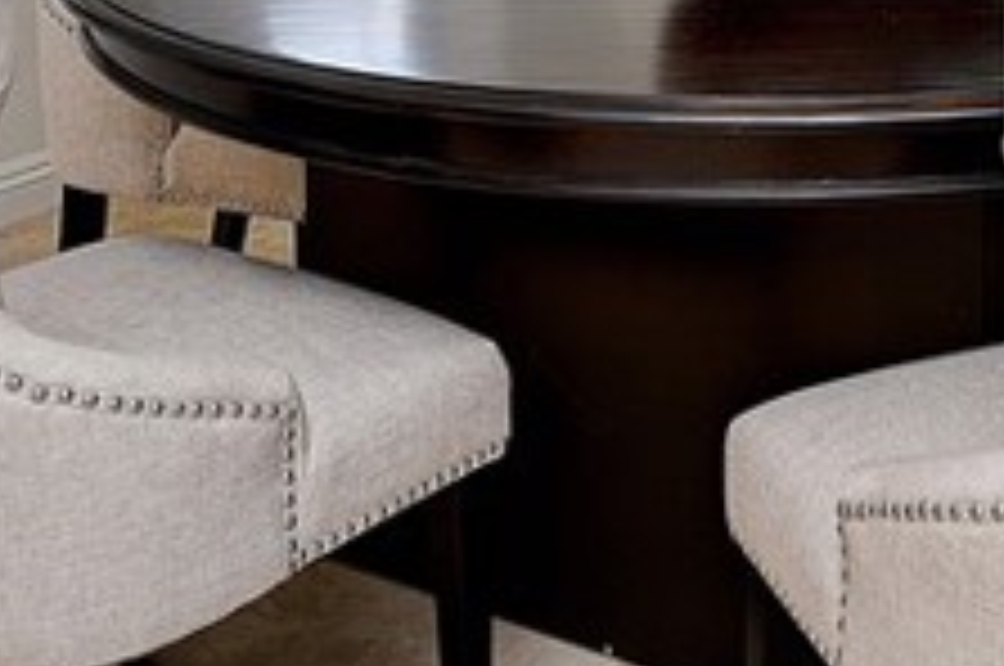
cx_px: 864
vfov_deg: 16.9
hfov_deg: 28.4
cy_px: -470
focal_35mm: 69
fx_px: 1922
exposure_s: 1/60
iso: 200
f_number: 7.1
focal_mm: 15
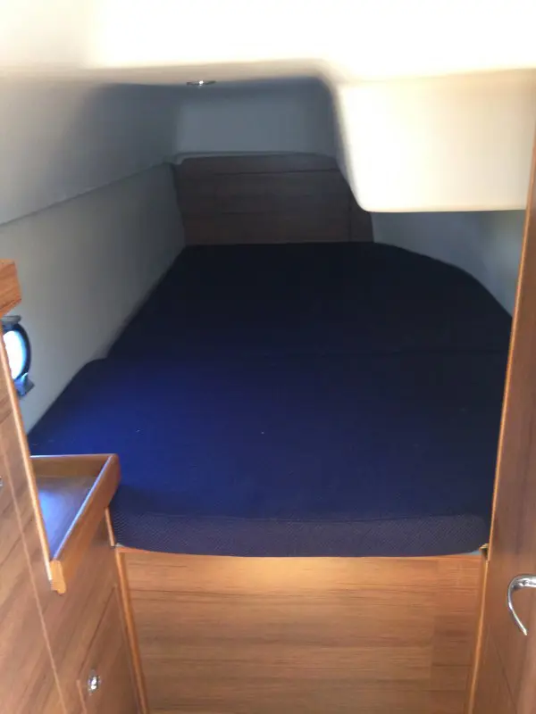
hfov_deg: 42.9
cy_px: 357
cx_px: 268
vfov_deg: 55.4
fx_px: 681
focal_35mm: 33
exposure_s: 1/20
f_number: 2.4
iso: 200
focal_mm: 4.12
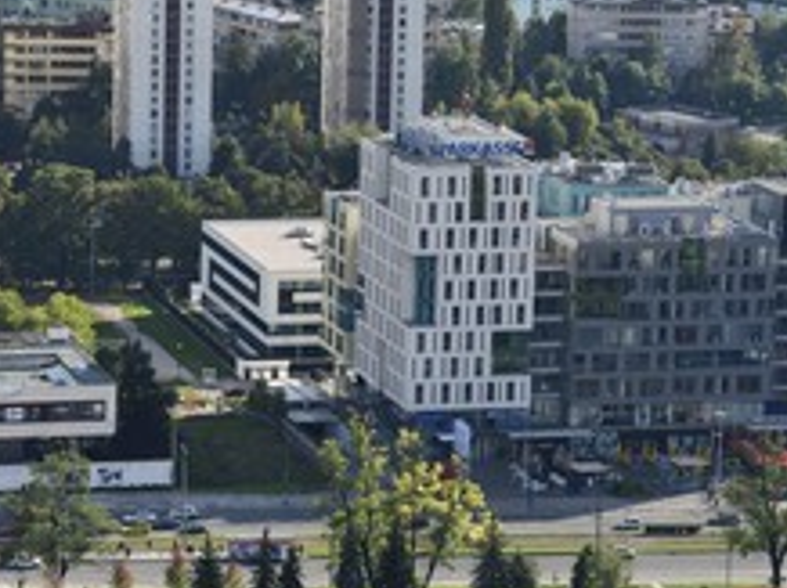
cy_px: 317
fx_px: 4292
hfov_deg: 10.4
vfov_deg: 7.8
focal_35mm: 189
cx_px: 162
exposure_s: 1/320
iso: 200
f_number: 8
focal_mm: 102
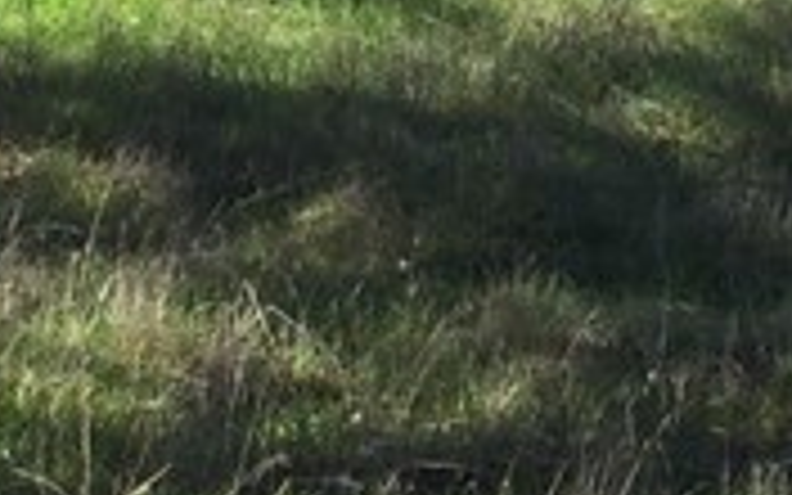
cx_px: 436
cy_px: -194
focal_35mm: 191
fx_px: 4123
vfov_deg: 6.8
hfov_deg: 11.0
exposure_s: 1/468
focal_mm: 3.3
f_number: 2.4
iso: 25
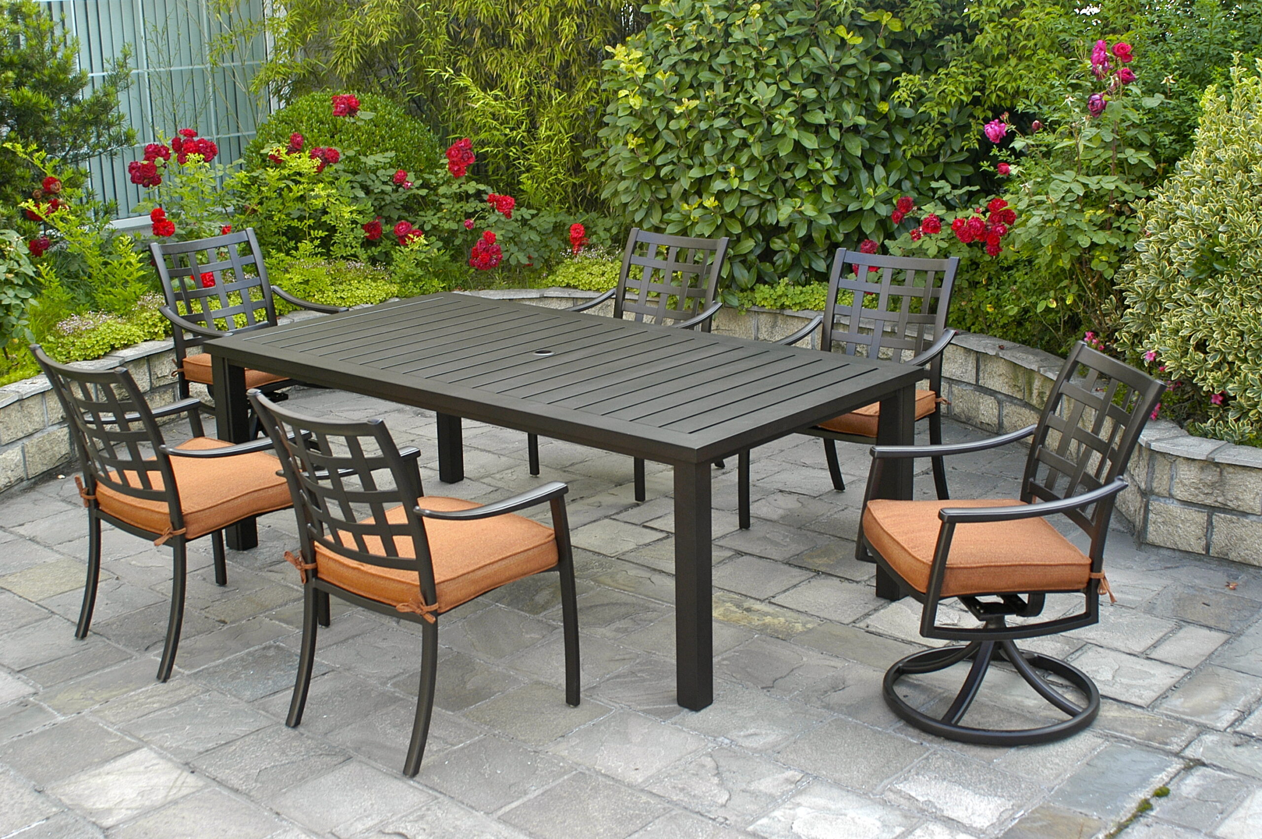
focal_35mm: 42
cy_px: 420
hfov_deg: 46.4
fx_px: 1471
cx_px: 631
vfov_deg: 31.8
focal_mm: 28
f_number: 5
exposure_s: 1/100
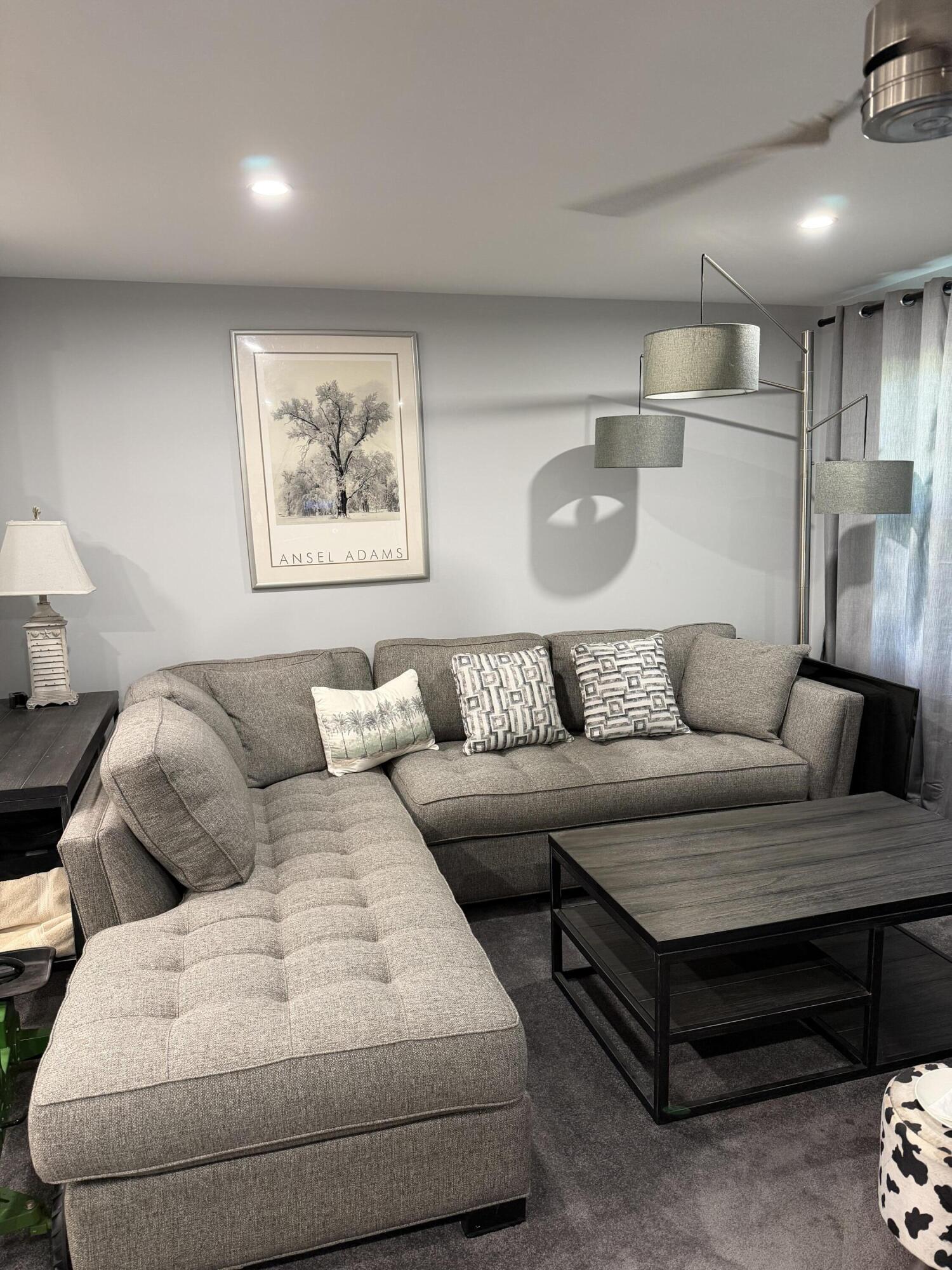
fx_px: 880
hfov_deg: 56.8
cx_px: 476
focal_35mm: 24
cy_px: 635
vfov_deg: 71.6
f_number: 1.78
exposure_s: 1/60
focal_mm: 6.76
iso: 250
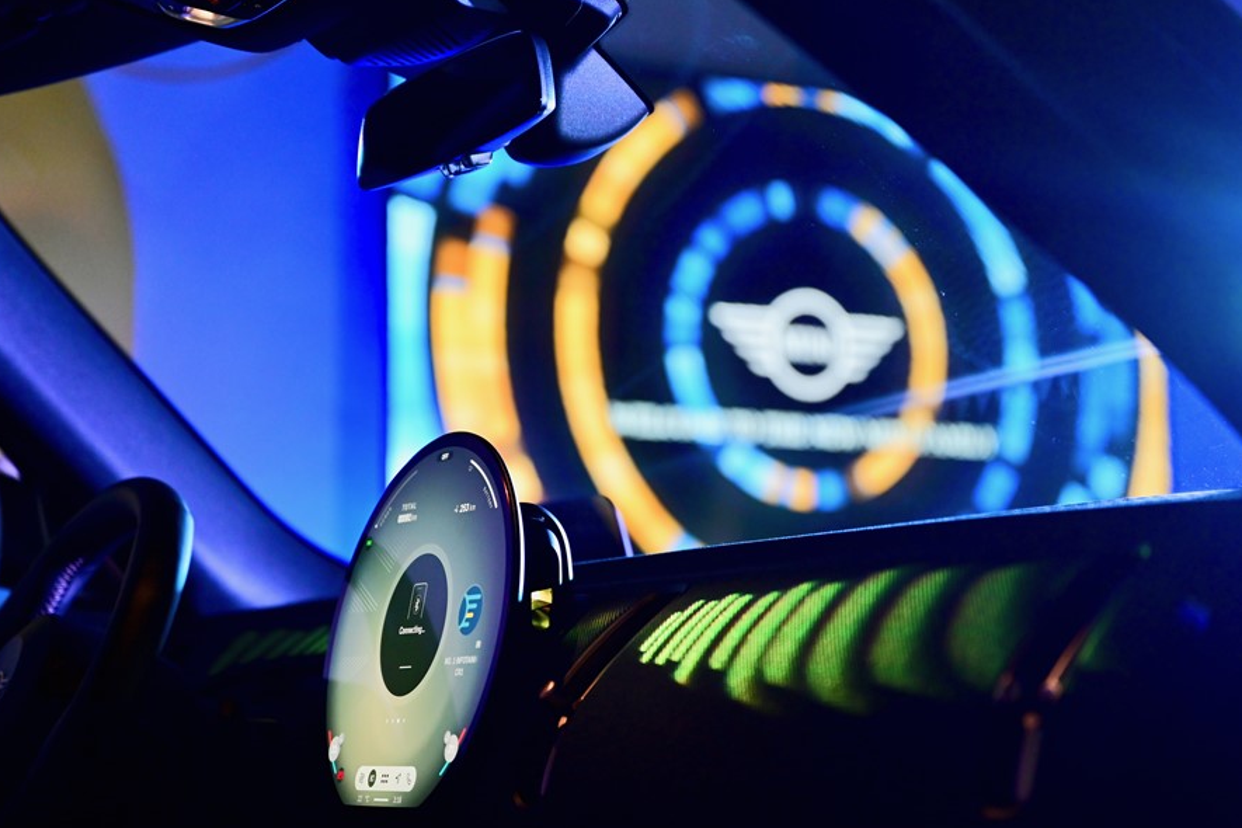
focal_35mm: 81
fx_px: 2794
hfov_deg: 25.1
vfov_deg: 16.9
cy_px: 451
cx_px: 633
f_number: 2.8
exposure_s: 1/160
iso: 1600
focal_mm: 70
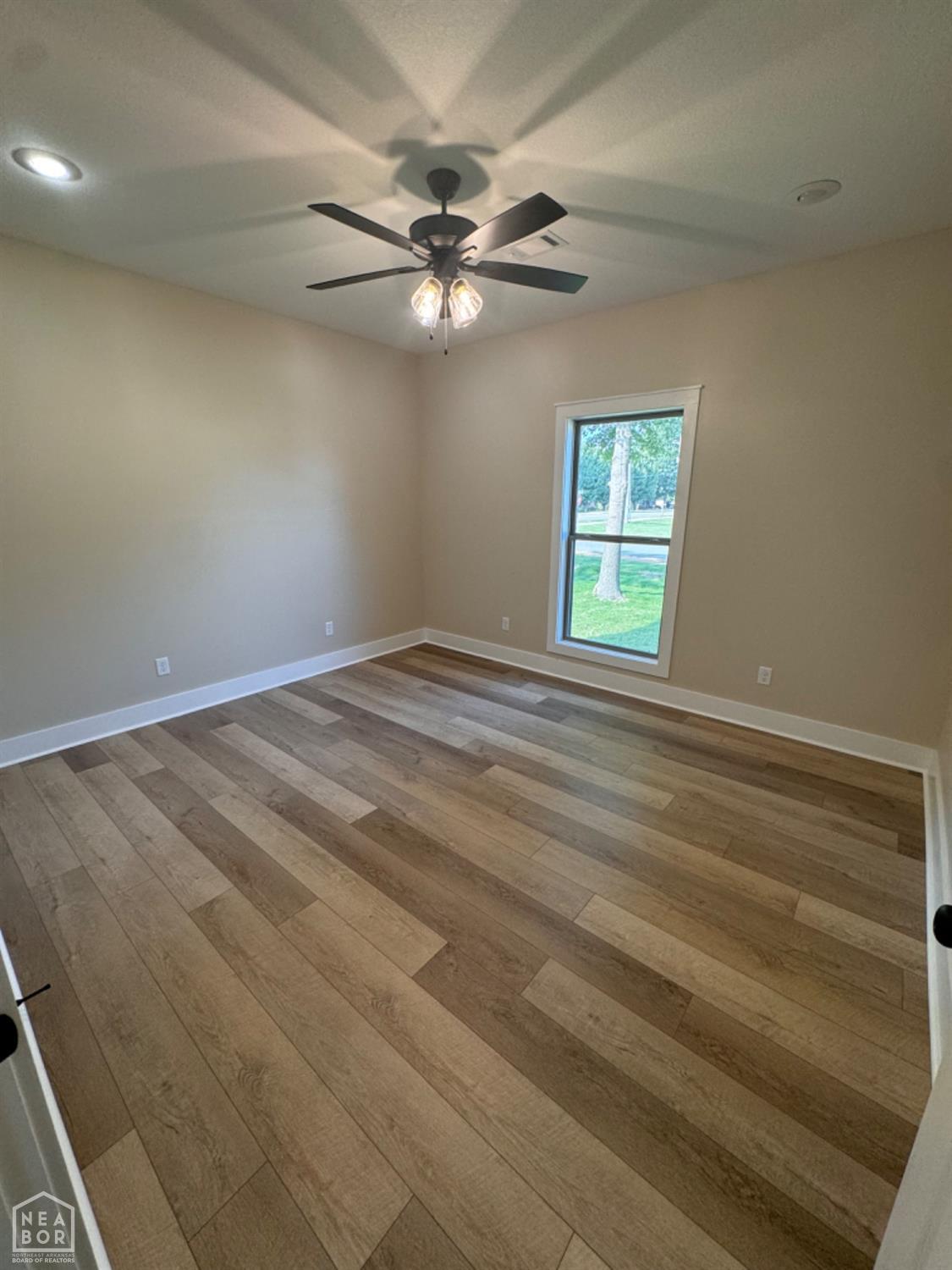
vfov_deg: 102.1
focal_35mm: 14
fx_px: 513
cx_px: 476
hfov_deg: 85.7
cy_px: 635
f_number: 2.2
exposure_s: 1/120
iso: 125
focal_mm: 2.22
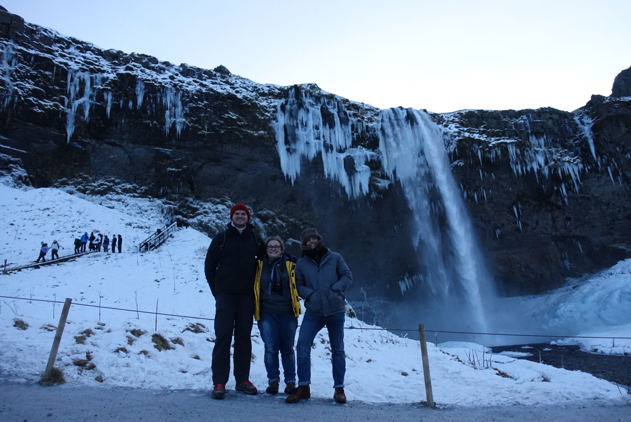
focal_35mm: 24
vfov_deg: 53.2
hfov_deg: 73.7
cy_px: 211
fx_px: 421
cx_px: 316
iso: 1000
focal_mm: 8.8
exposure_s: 1/125
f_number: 1.8
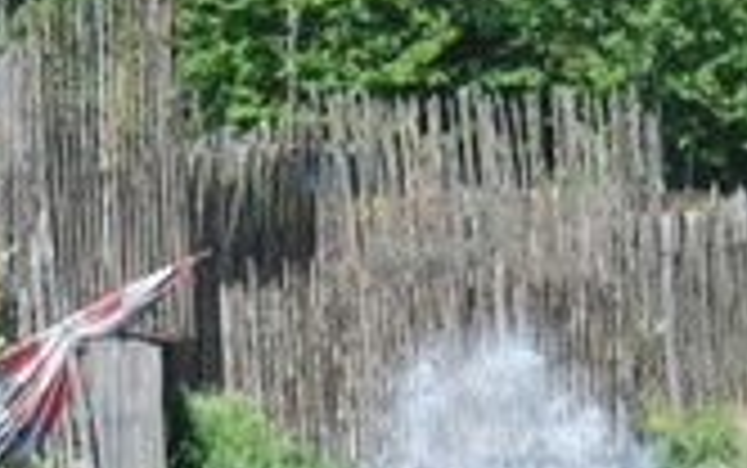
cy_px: 461
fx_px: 5908
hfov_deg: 7.2
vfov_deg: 4.5
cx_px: 180
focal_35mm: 290
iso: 400
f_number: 4
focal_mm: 70
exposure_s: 1/800
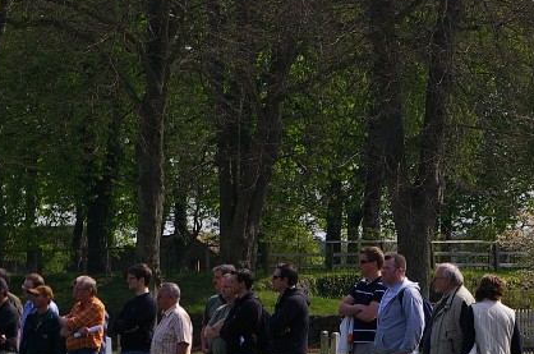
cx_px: 6
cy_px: 303
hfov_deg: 10.1
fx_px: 2994
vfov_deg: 6.8
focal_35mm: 202
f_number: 8
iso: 200
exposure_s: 1/250
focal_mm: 55
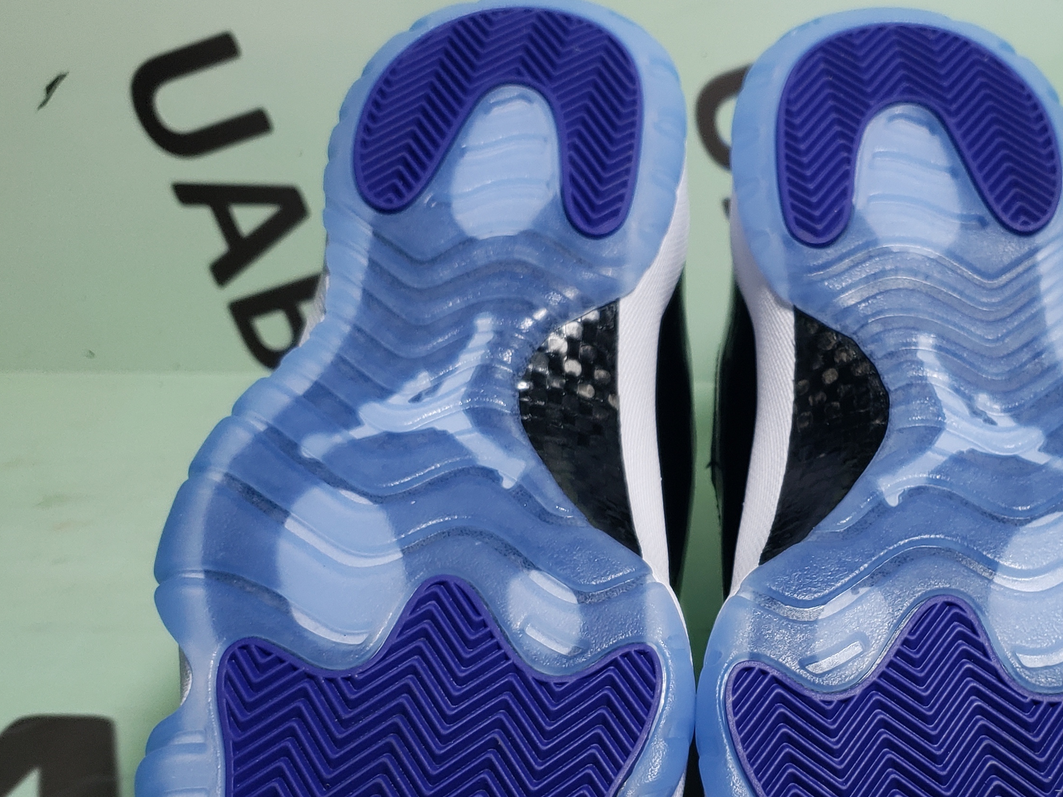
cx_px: 796
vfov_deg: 30.4
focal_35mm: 47
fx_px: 1443
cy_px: 593
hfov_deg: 39.4
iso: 50
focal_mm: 4.3
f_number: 1.5
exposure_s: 1/408
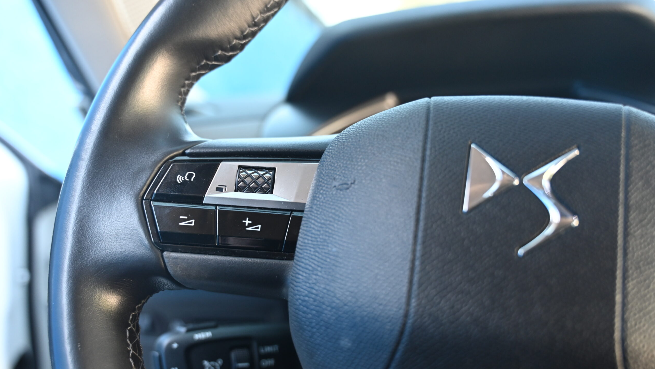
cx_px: 328
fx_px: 643
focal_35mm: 37
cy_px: 217
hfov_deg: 54.0
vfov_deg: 31.9
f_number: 4
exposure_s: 1/125
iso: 1600
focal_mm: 35
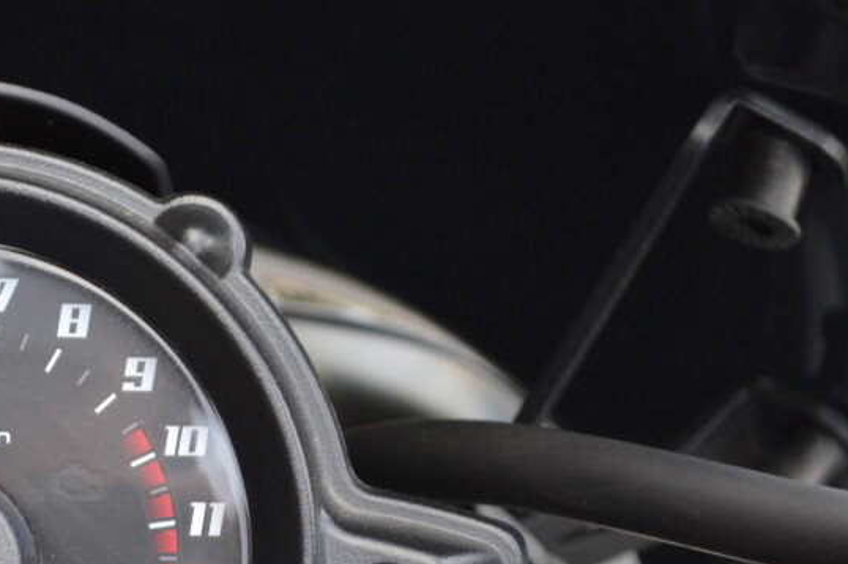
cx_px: -57
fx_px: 4334
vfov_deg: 7.4
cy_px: 567
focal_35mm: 184
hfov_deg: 11.0
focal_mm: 55
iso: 320
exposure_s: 1/125
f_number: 5.6
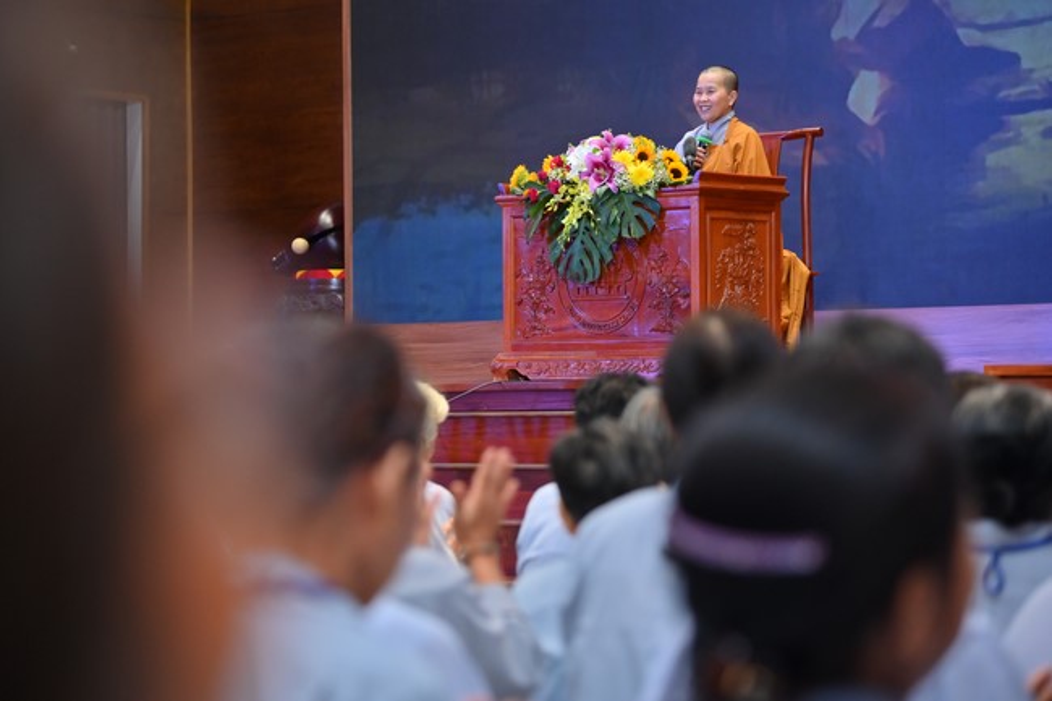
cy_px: 350
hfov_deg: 17.1
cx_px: 526
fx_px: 3506
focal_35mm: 120
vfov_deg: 11.4
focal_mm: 120
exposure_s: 1/100
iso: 1000
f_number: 4.5
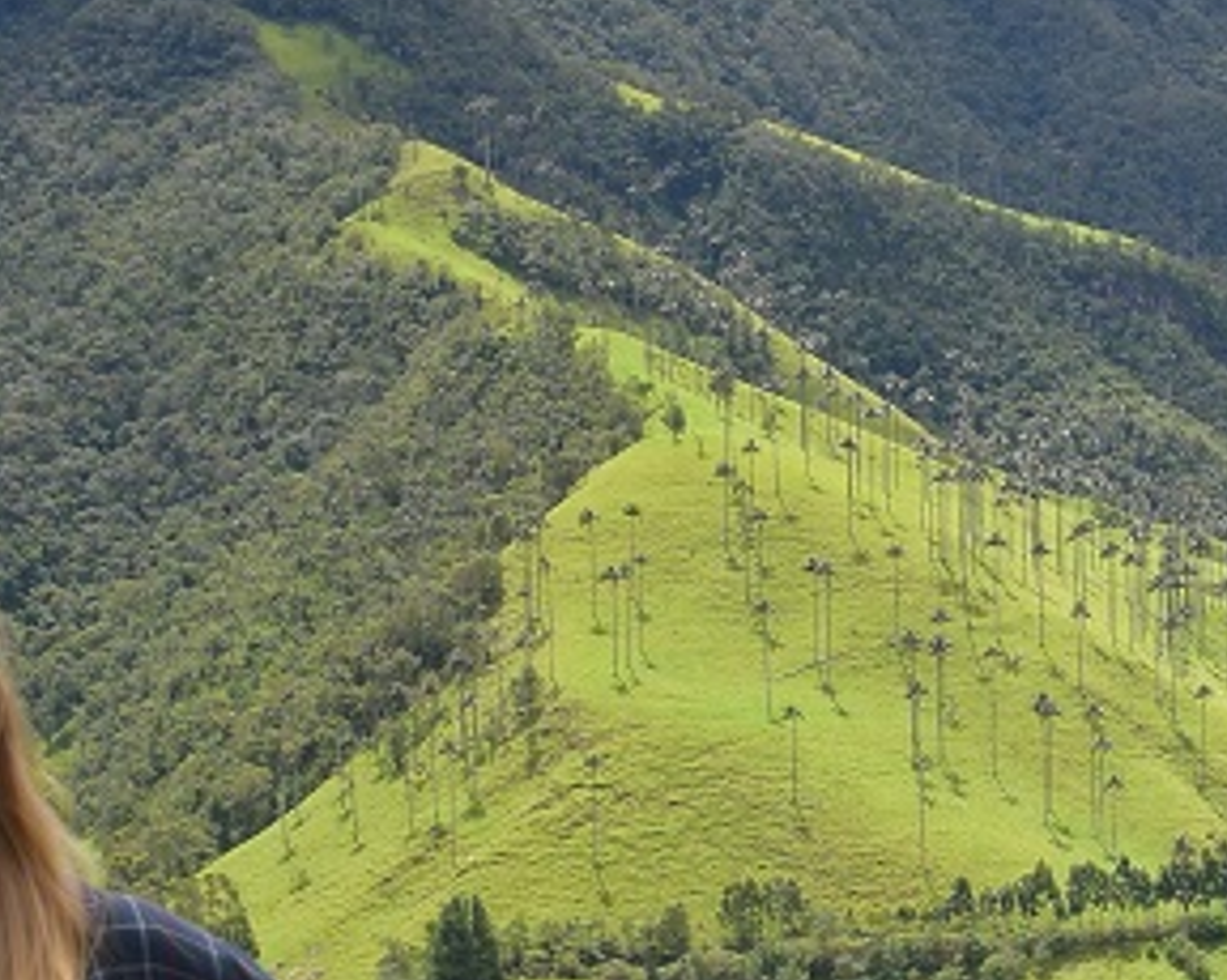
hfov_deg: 20.8
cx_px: 1334
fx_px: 3194
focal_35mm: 88
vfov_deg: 16.9
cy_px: 1046
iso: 200
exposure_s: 1/1250
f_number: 3.5
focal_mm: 18
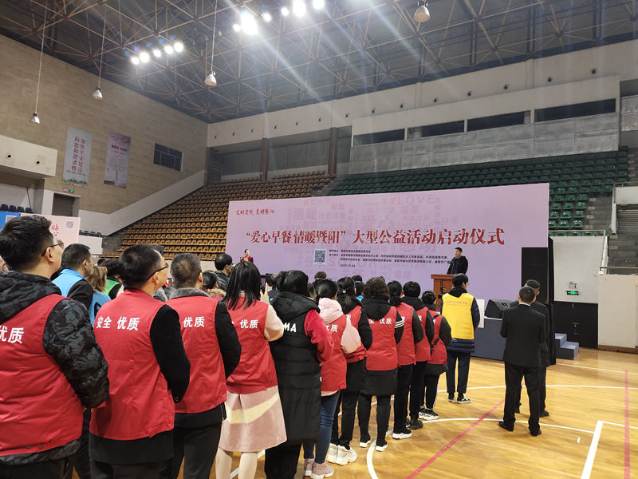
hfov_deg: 73.9
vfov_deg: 58.9
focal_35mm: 23
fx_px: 424
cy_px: 240
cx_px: 319
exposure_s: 1/100
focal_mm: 4.76
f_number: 1.79
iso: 354
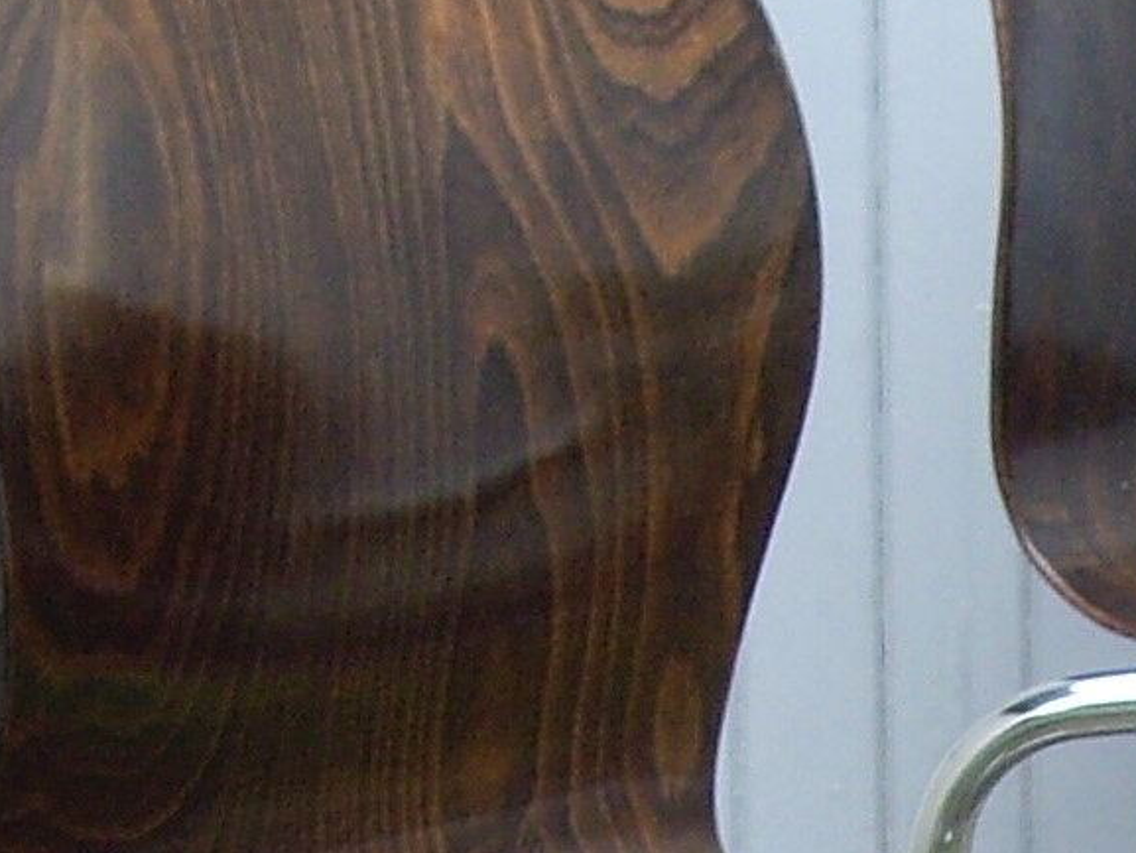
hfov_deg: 9.0
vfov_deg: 6.7
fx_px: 7057
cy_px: 1724
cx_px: 1695
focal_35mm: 215
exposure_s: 1/60
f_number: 2.8
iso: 100
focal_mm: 7.9
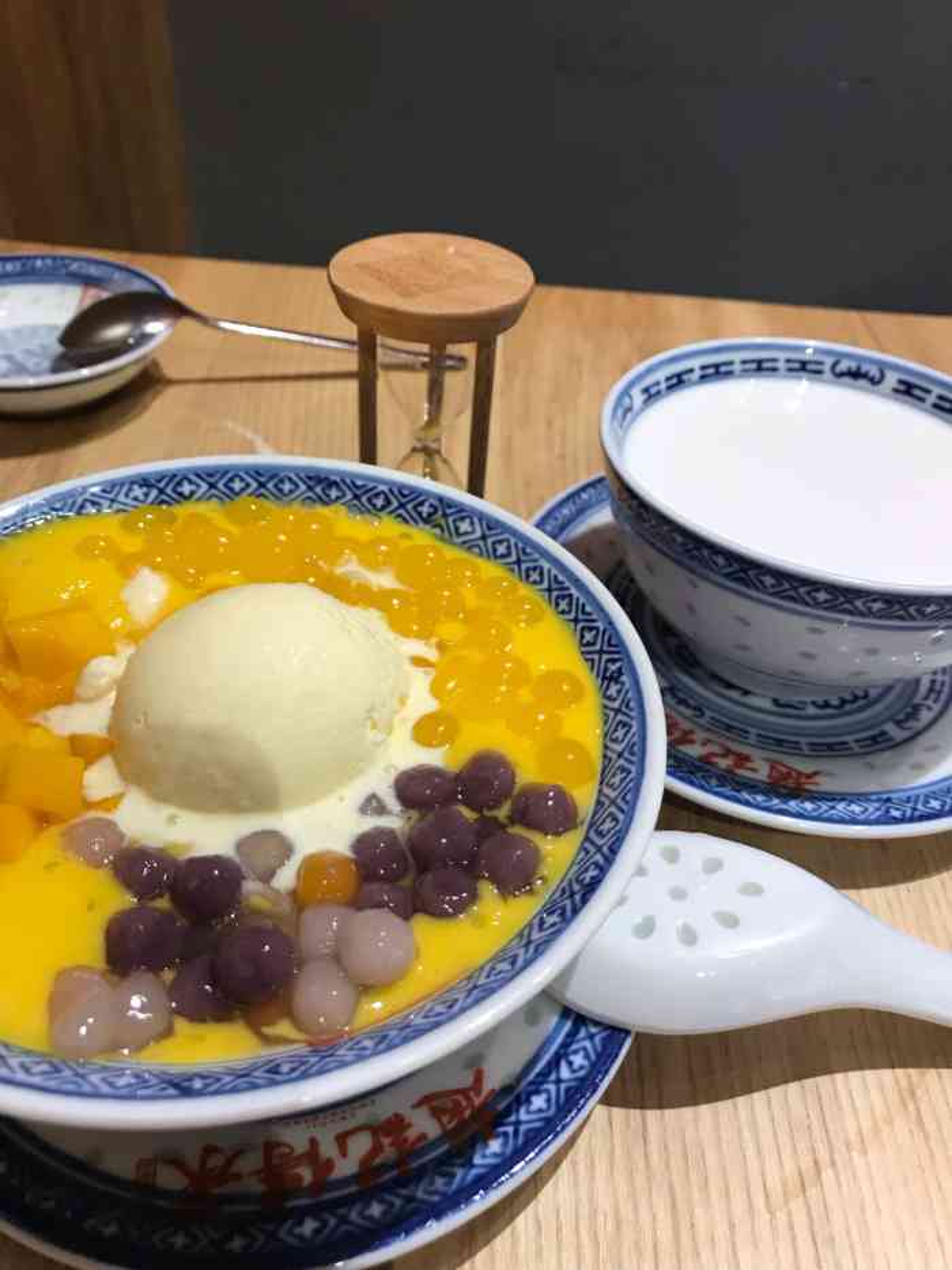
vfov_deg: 63.4
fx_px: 1026
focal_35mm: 28
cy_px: 635
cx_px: 476
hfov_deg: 49.8
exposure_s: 1/33
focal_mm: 3.99
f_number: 1.8
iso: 25
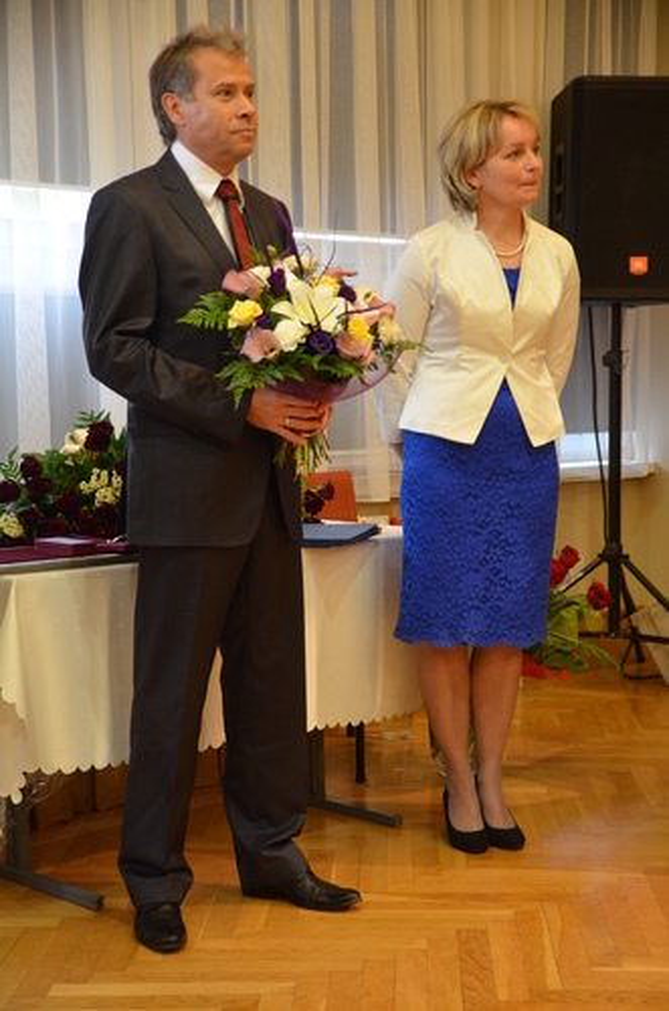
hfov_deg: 23.7
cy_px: 506
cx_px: 334
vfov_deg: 35.1
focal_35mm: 57
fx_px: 1597
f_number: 3.5
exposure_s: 1/40
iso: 1600
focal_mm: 38
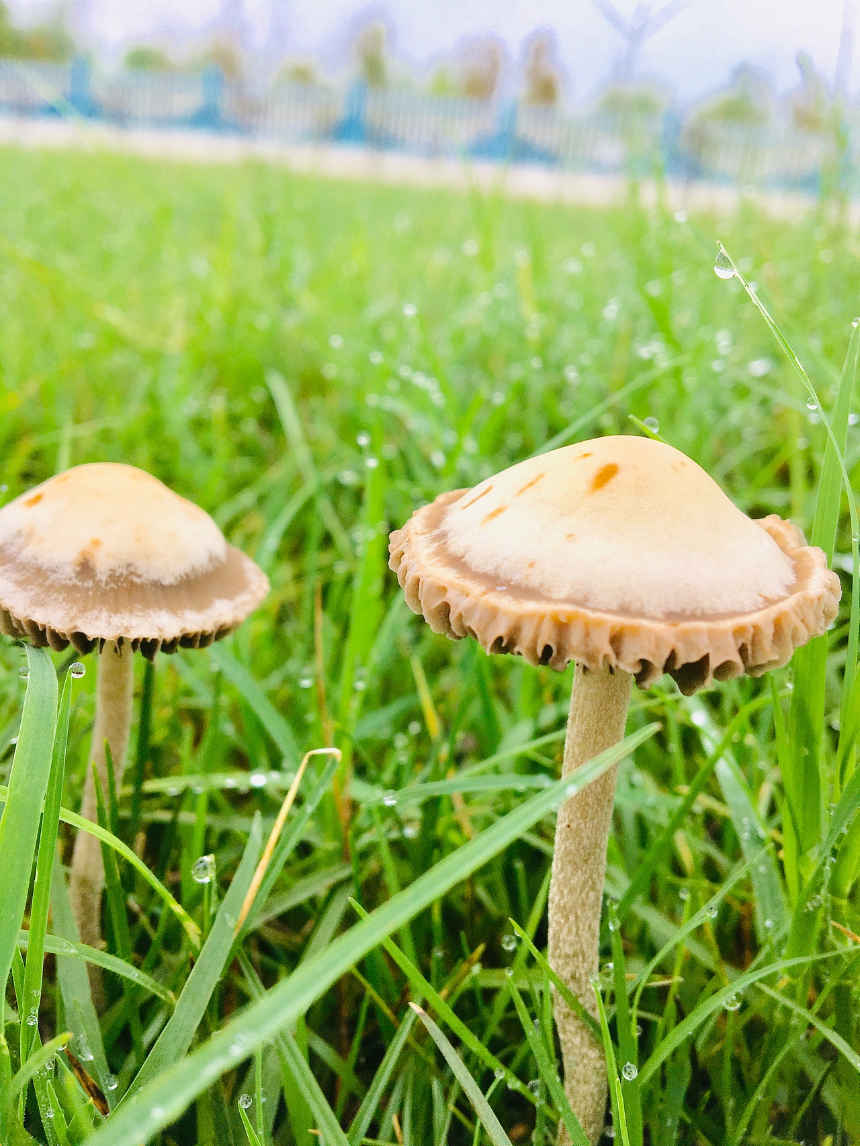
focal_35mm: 29
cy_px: 573
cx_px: 430
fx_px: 961
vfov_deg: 61.7
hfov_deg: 48.2
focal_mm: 4.15
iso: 25
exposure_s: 1/251
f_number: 2.2
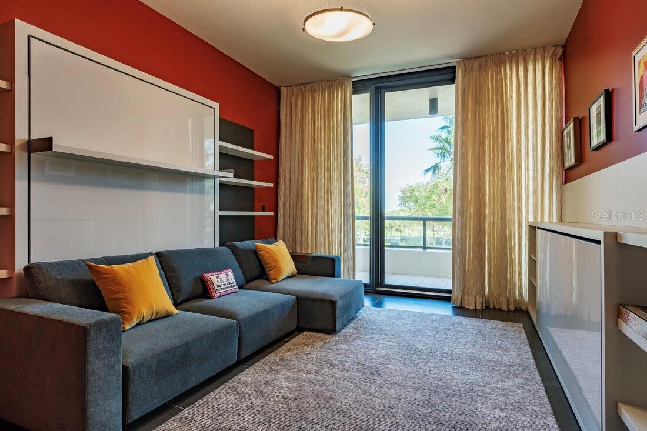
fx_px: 359
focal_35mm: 20
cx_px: 324
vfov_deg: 61.9
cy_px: 216
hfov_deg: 84.0
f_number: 16
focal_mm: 20
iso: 200
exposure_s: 1/4
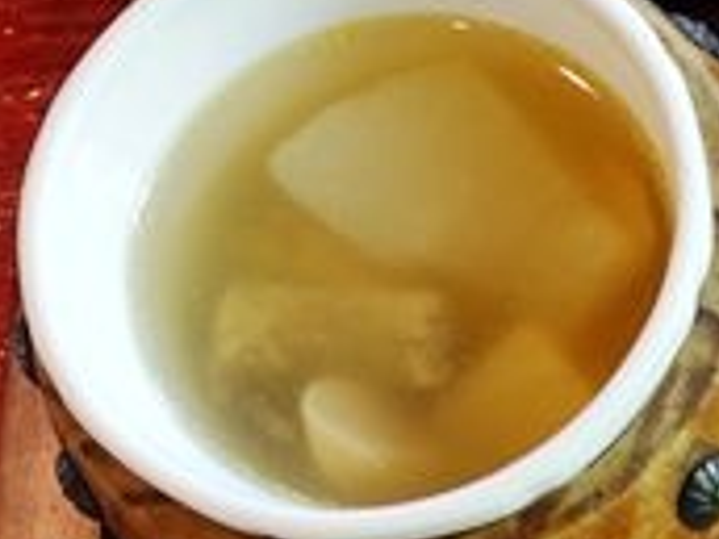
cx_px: 1183
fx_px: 1807
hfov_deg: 18.8
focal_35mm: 87
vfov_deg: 16.2
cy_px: 671
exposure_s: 1/30
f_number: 1.8
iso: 250
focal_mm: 8.8
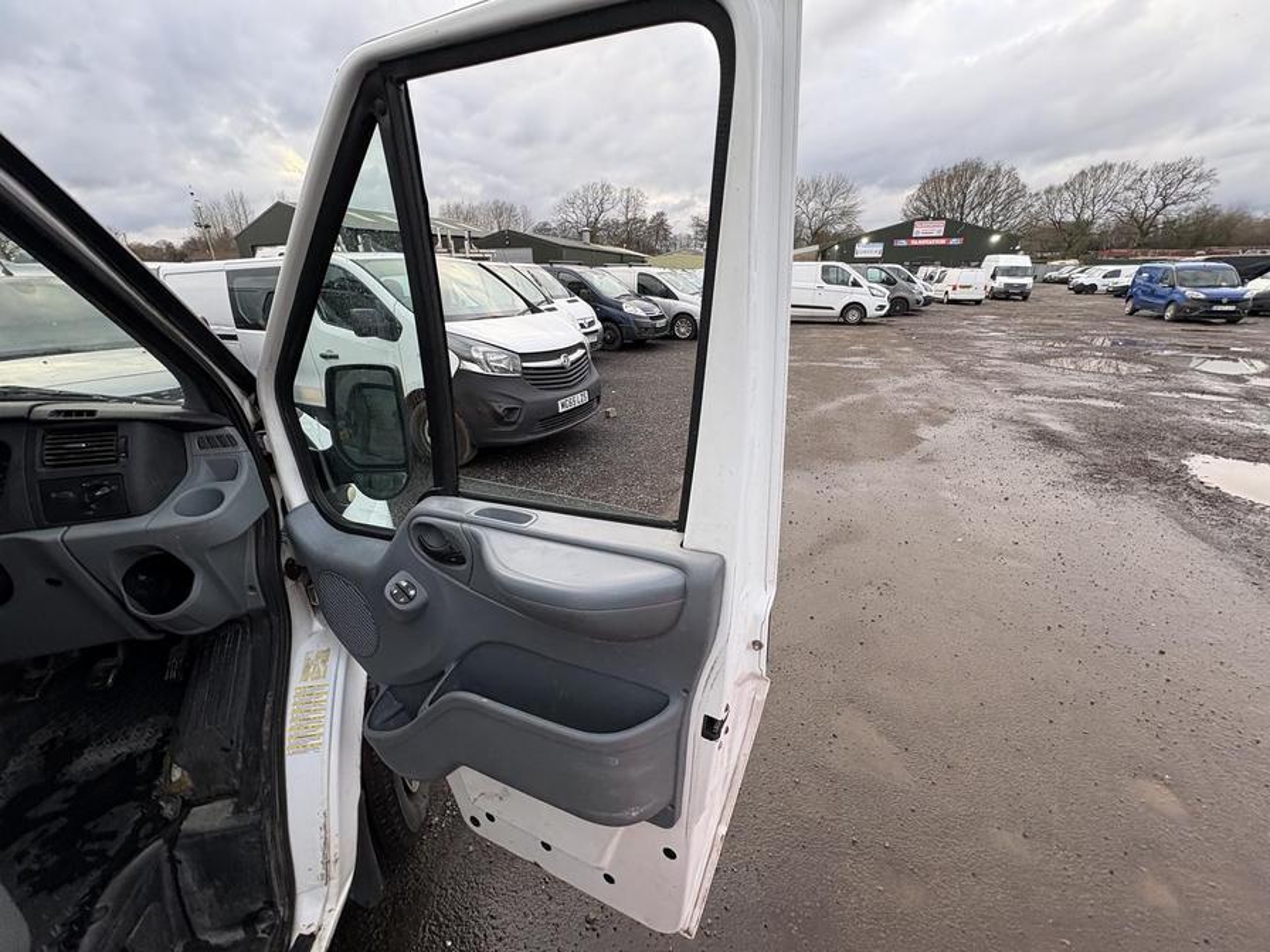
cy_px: 476
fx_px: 514
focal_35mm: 14
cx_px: 635
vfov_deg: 85.7
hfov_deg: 102.1
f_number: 2.2
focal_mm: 2.22
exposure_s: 1/175
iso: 40
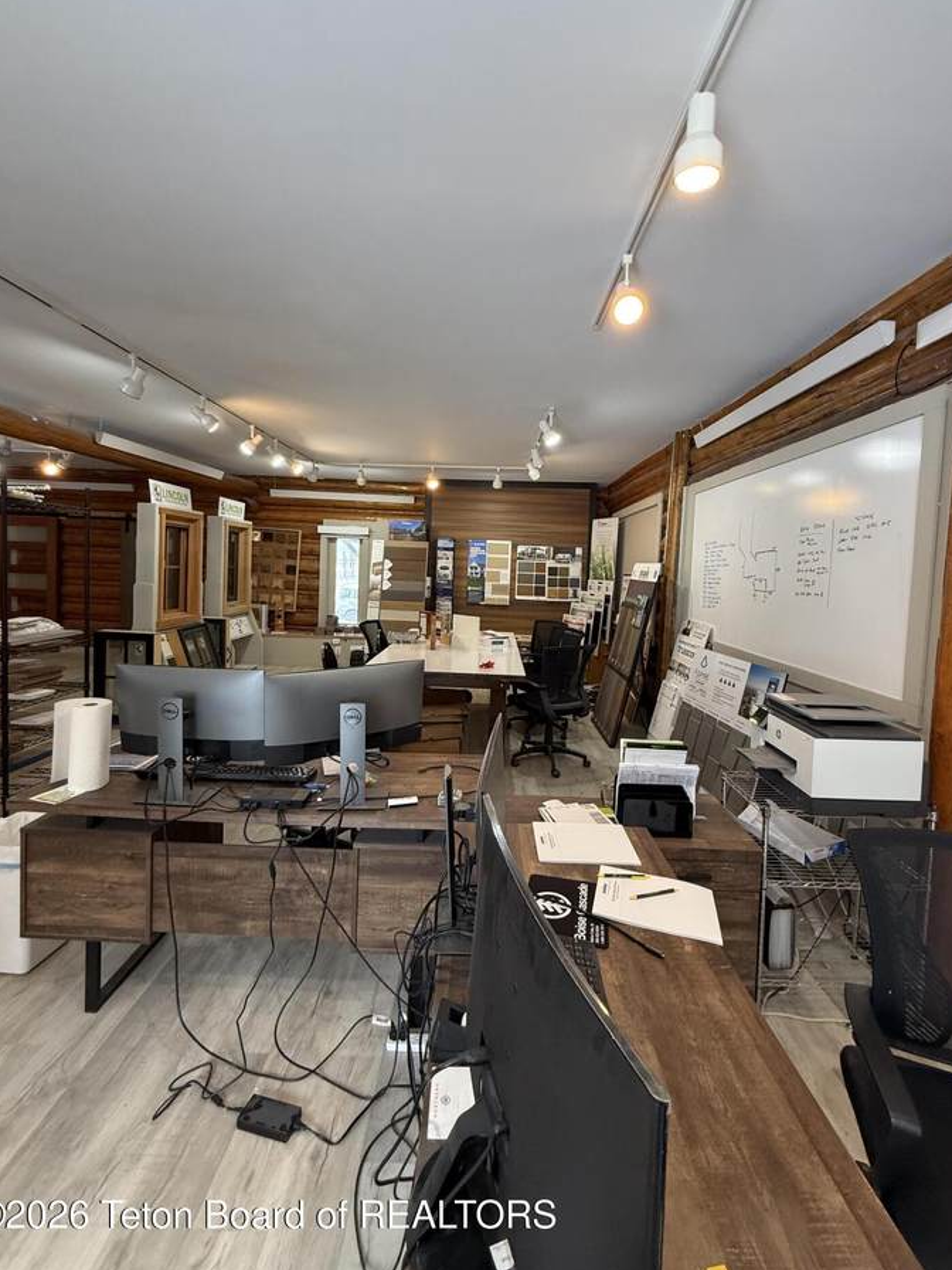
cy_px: 597
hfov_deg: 81.7
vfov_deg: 98.1
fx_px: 550
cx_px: 483
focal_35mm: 15
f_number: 2.2
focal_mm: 2.22
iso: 250
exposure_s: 1/60
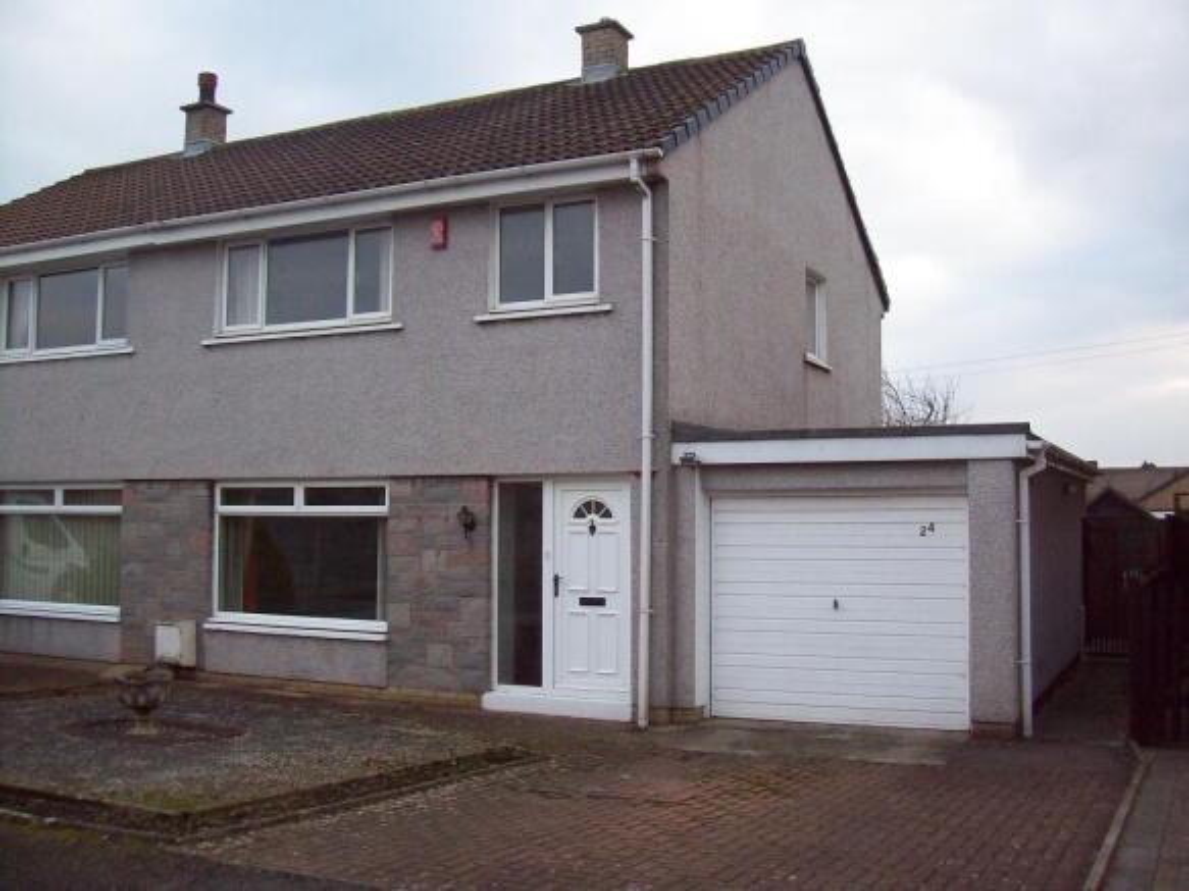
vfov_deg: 39.6
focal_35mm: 36
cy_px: 446
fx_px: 1236
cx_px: 594
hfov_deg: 51.4
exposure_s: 1/372
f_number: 2.7
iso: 200
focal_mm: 6
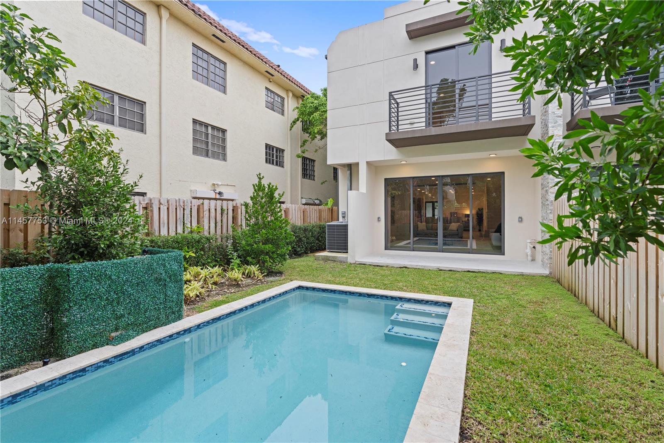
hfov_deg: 96.7
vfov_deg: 73.7
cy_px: 222
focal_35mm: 16
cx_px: 332
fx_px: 295
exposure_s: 1/30
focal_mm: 16
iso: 64
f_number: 5.6
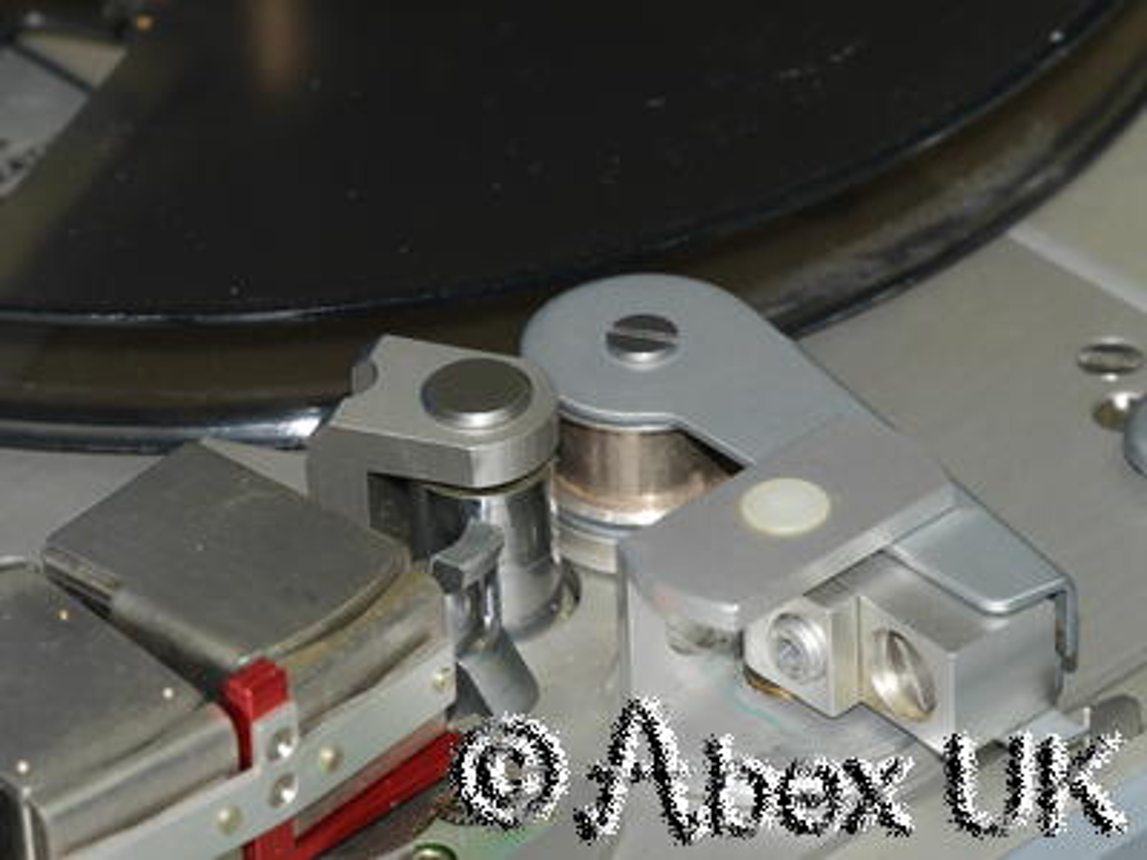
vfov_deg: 5.3
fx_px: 9278
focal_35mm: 280
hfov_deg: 7.1
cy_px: 430
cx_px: 574
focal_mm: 140
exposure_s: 1/60
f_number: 11
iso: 400
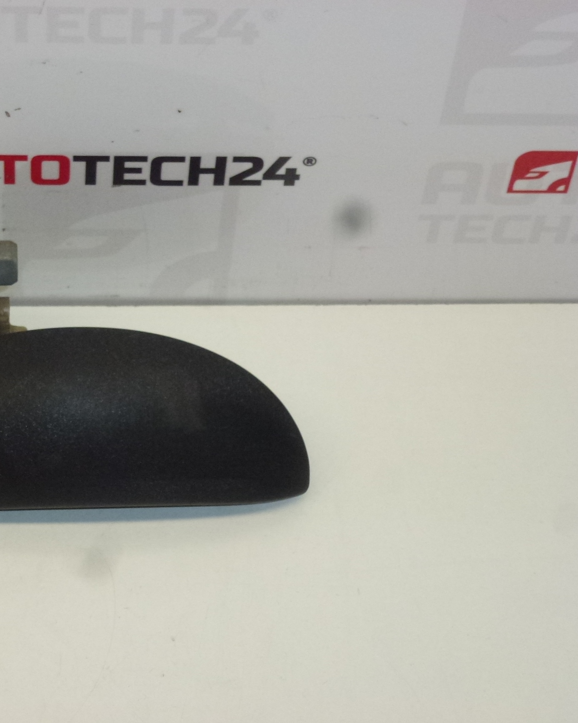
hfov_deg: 16.4
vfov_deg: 20.6
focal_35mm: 93
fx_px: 1988
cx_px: 115
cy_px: 360
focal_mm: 12.7
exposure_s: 1/200
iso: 400
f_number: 4.7
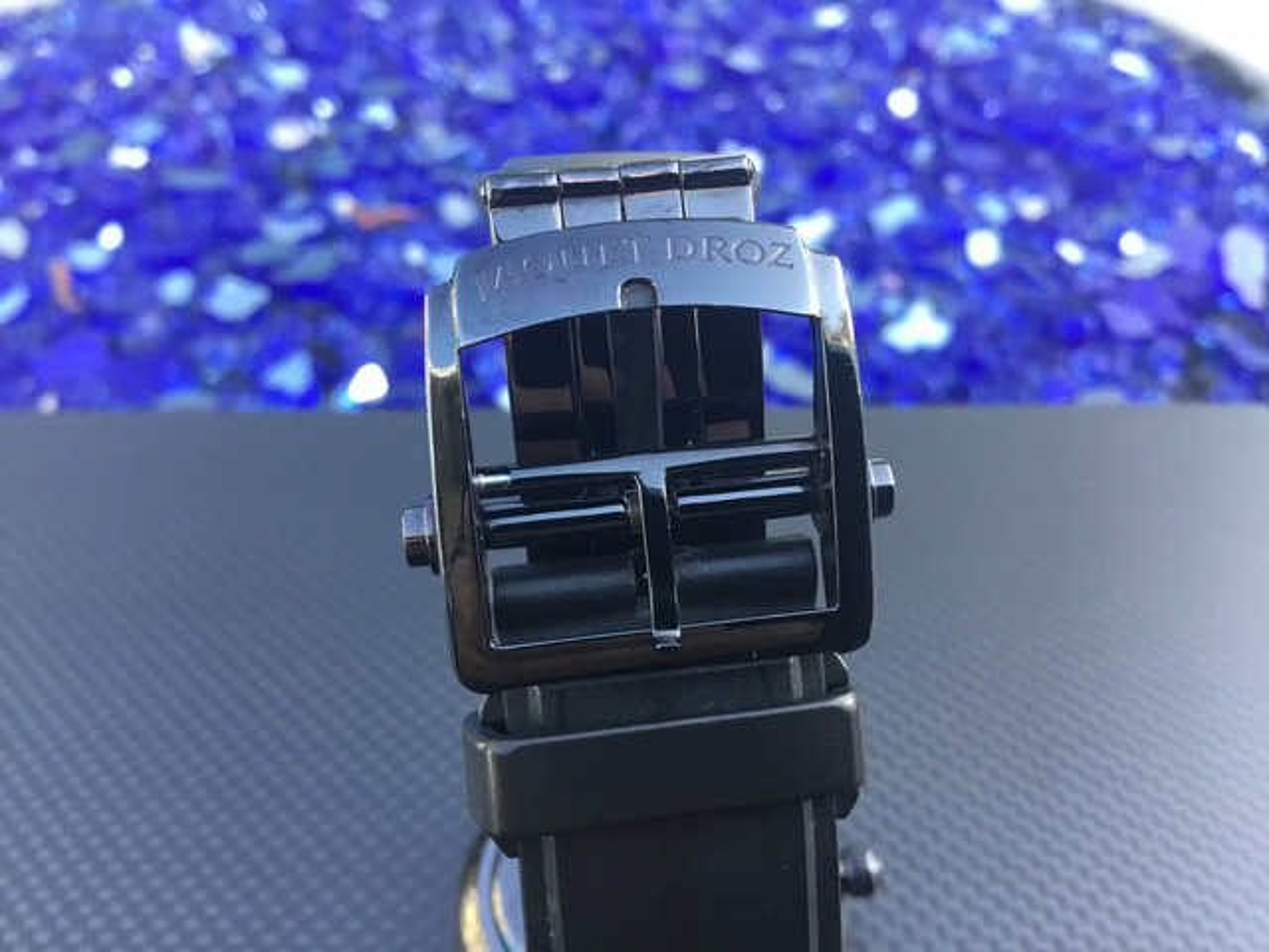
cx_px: 634
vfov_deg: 45.4
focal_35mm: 31
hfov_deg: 58.4
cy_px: 476
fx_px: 1136
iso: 32
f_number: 2.4
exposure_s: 1/30
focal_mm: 3.3
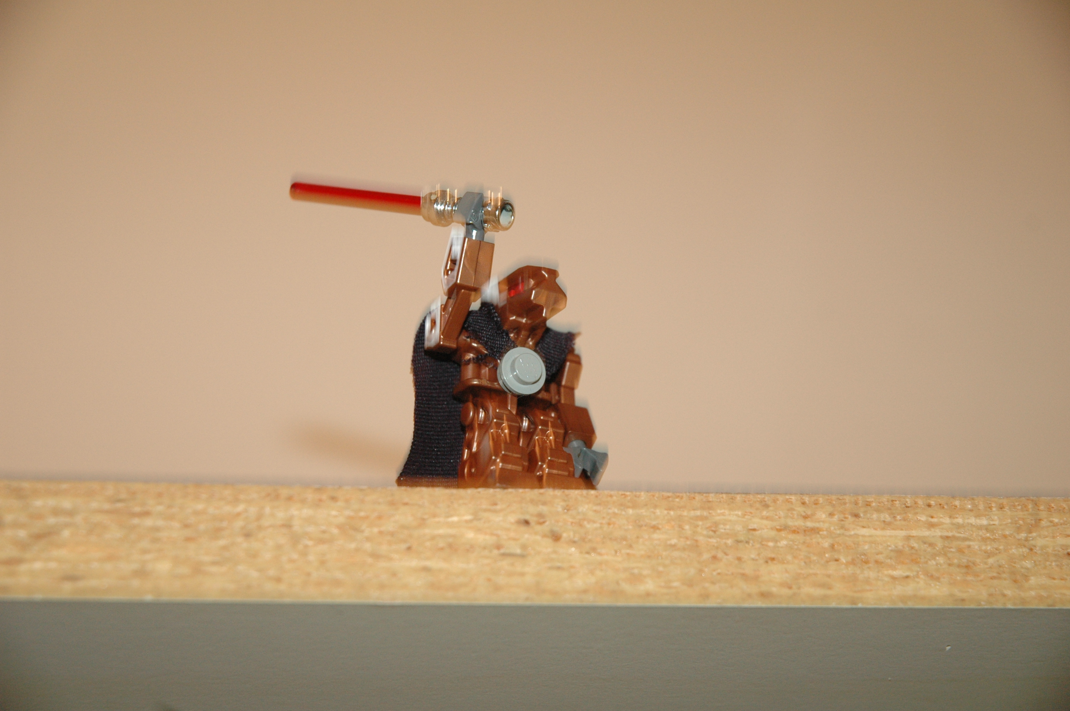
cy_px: 356
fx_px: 3118
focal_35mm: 105
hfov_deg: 19.5
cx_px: 535
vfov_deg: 13.0
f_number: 4.5
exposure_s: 1/15
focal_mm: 70
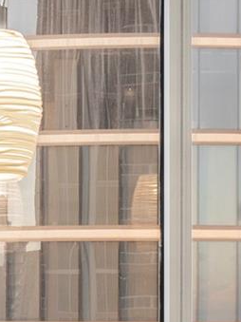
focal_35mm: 136
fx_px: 1263
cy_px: 337
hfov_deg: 10.8
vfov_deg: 14.2
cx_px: -3
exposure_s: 1/1.25
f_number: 9
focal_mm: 30
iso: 100
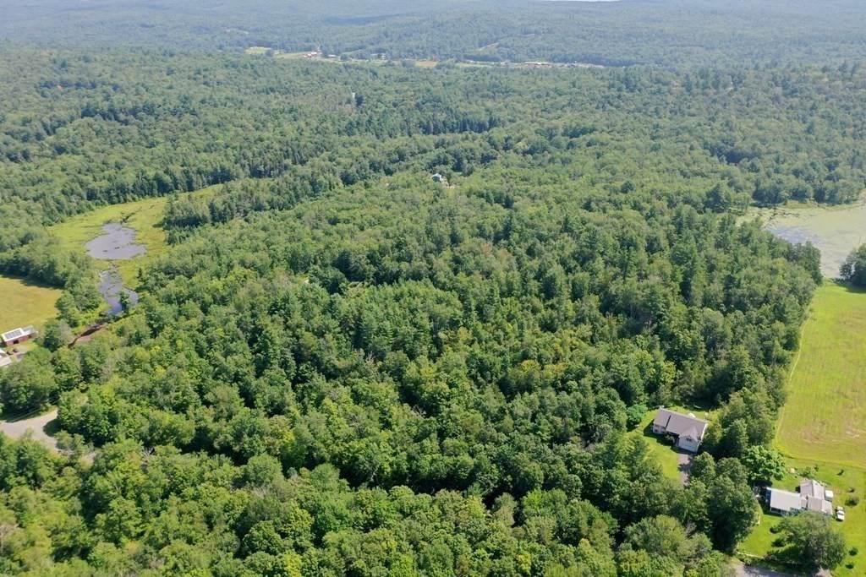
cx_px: 433
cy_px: 288
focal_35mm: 28
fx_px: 674
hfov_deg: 65.5
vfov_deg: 46.4
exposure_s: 1/200
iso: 100
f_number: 5
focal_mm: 10.26
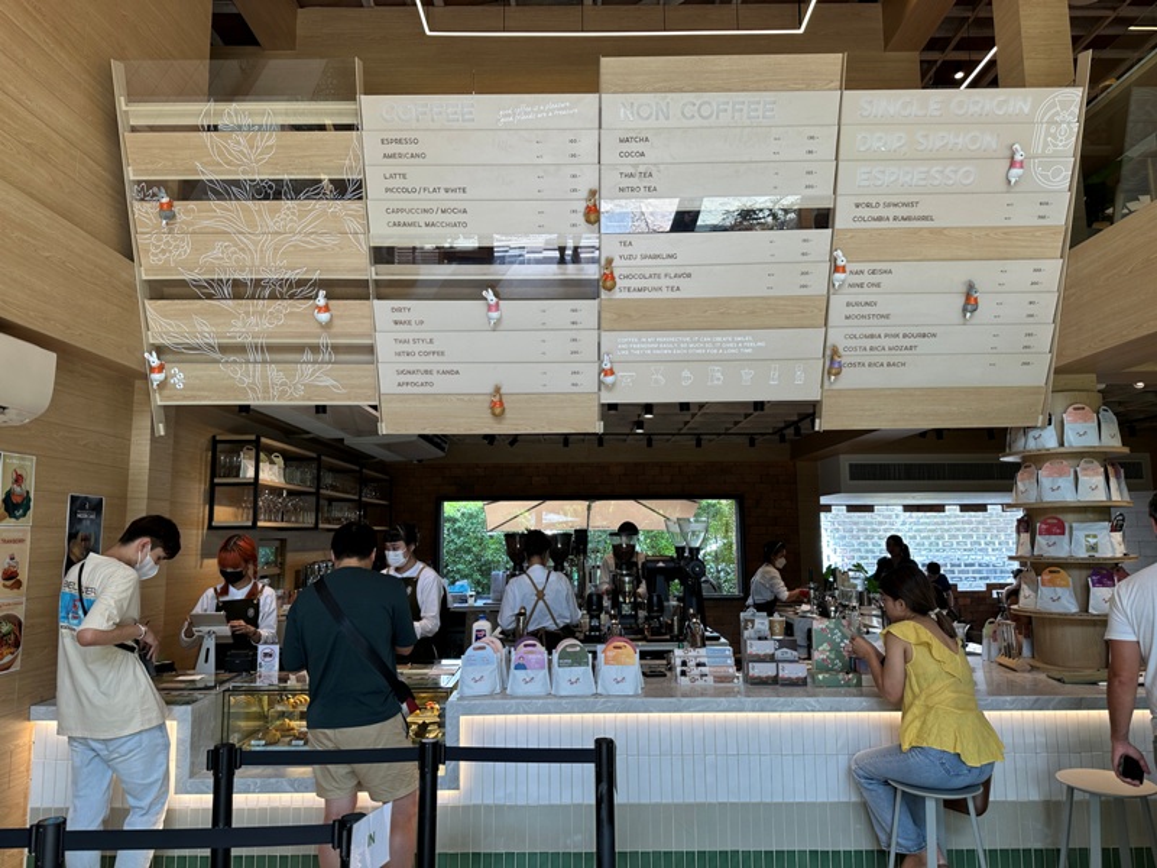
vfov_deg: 56.8
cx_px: 578
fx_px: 802
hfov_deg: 71.6
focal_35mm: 24
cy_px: 434
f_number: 1.78
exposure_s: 1/123
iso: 64
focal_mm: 6.86
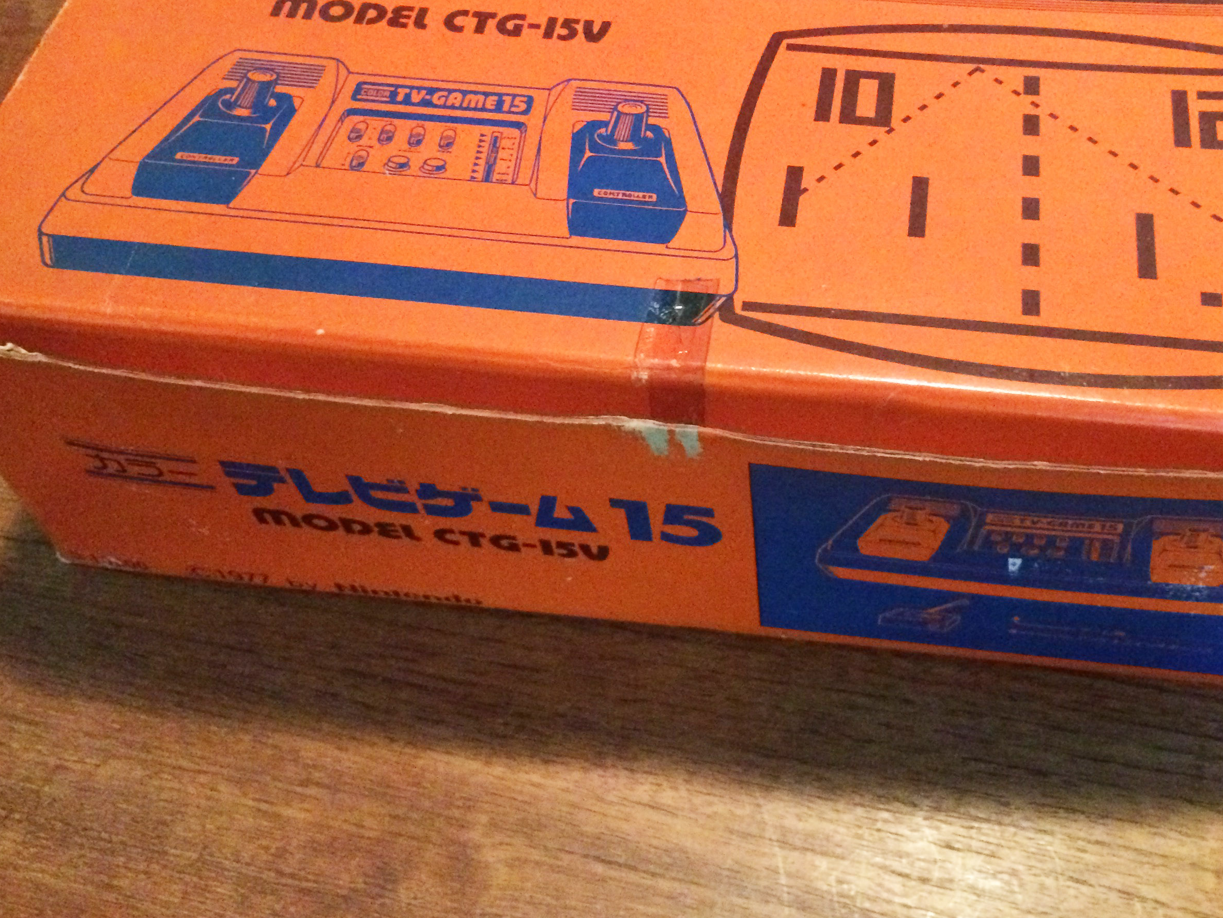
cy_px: 302
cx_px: 739
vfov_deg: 35.6
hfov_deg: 46.5
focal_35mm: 40
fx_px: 1413
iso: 640
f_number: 2.2
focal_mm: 4.15
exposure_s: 1/17
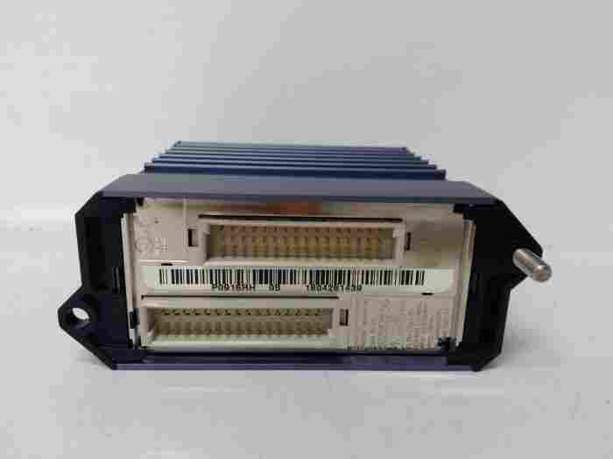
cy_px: 230
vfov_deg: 51.4
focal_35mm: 27
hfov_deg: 65.3
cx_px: 306
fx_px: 478
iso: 205
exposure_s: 1/33
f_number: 2
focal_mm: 3.79
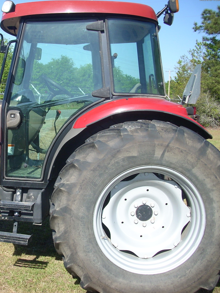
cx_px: 28
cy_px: 145
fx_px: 424
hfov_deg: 28.2
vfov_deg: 38.2
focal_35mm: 50
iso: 64
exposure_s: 1/155
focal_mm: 6.2
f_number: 5.6
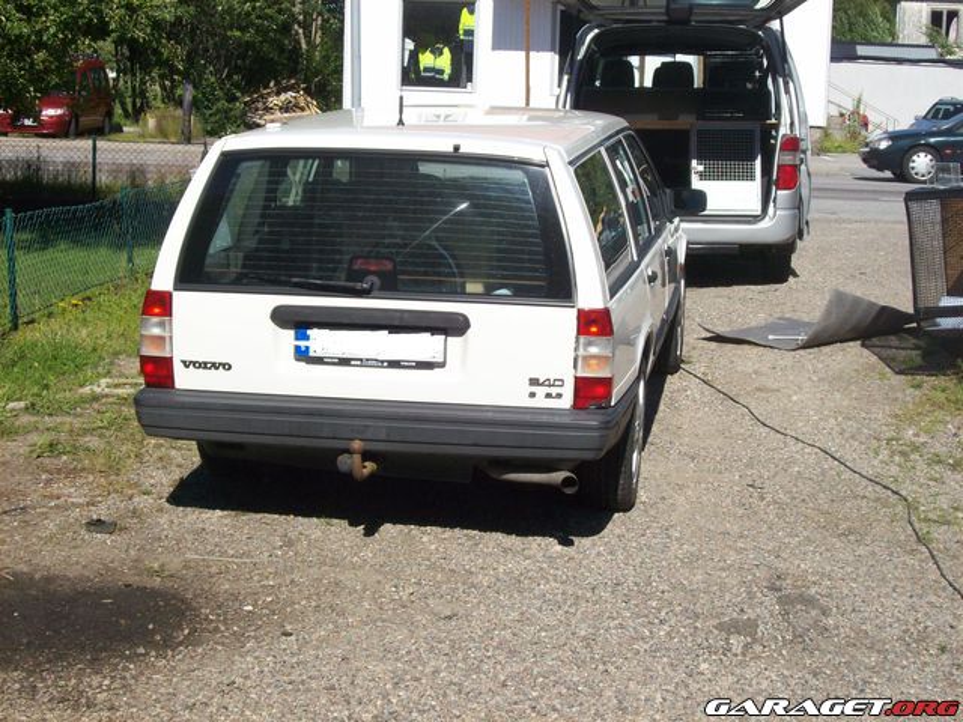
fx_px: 1947
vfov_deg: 21.0
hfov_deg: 27.8
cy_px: 361
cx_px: 482
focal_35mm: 70
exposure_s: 1/393
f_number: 6.7
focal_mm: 11.6
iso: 80
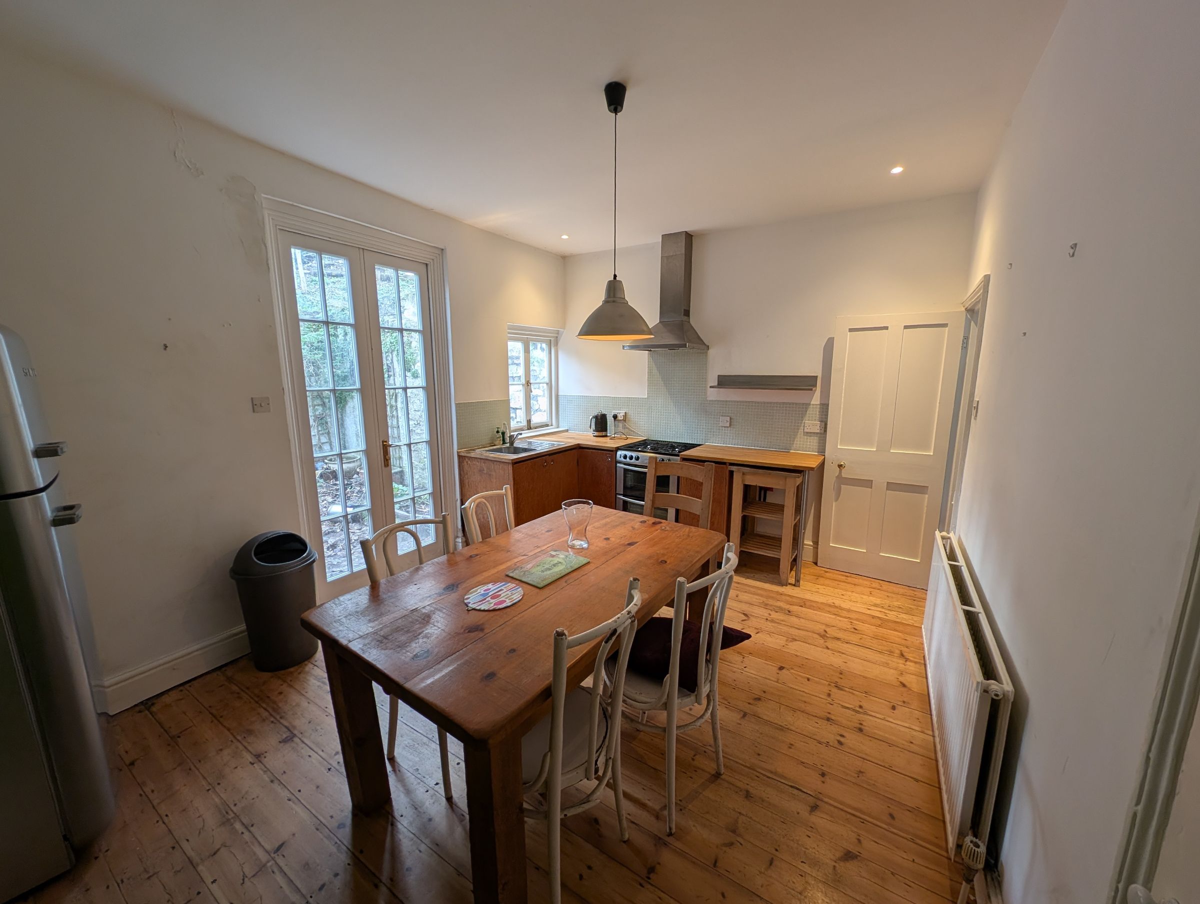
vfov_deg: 94.6
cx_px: 600
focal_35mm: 12
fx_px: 417
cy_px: 452
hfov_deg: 110.5
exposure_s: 1/23.8
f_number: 1.95
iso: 54
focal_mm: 2.23
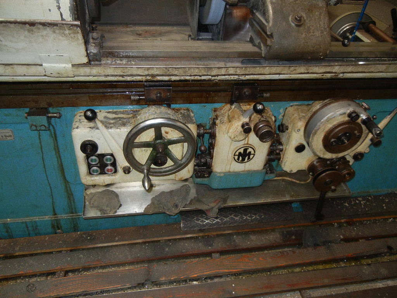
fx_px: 344
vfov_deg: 46.8
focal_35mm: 30
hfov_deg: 60.0
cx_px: 198
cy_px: 149
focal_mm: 5.4
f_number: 3.5
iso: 200
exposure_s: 1/30
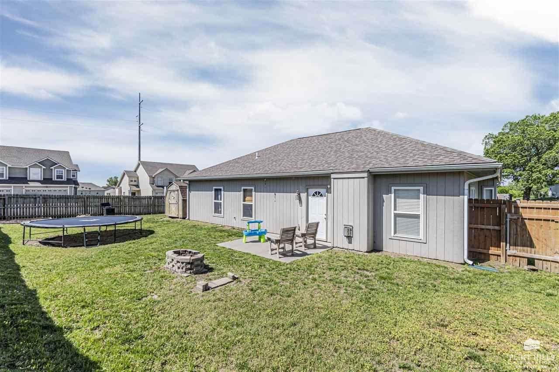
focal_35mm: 15
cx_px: 280
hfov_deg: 100.4
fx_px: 233
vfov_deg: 77.3
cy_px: 186
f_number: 8
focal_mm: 10
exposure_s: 1/200
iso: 100
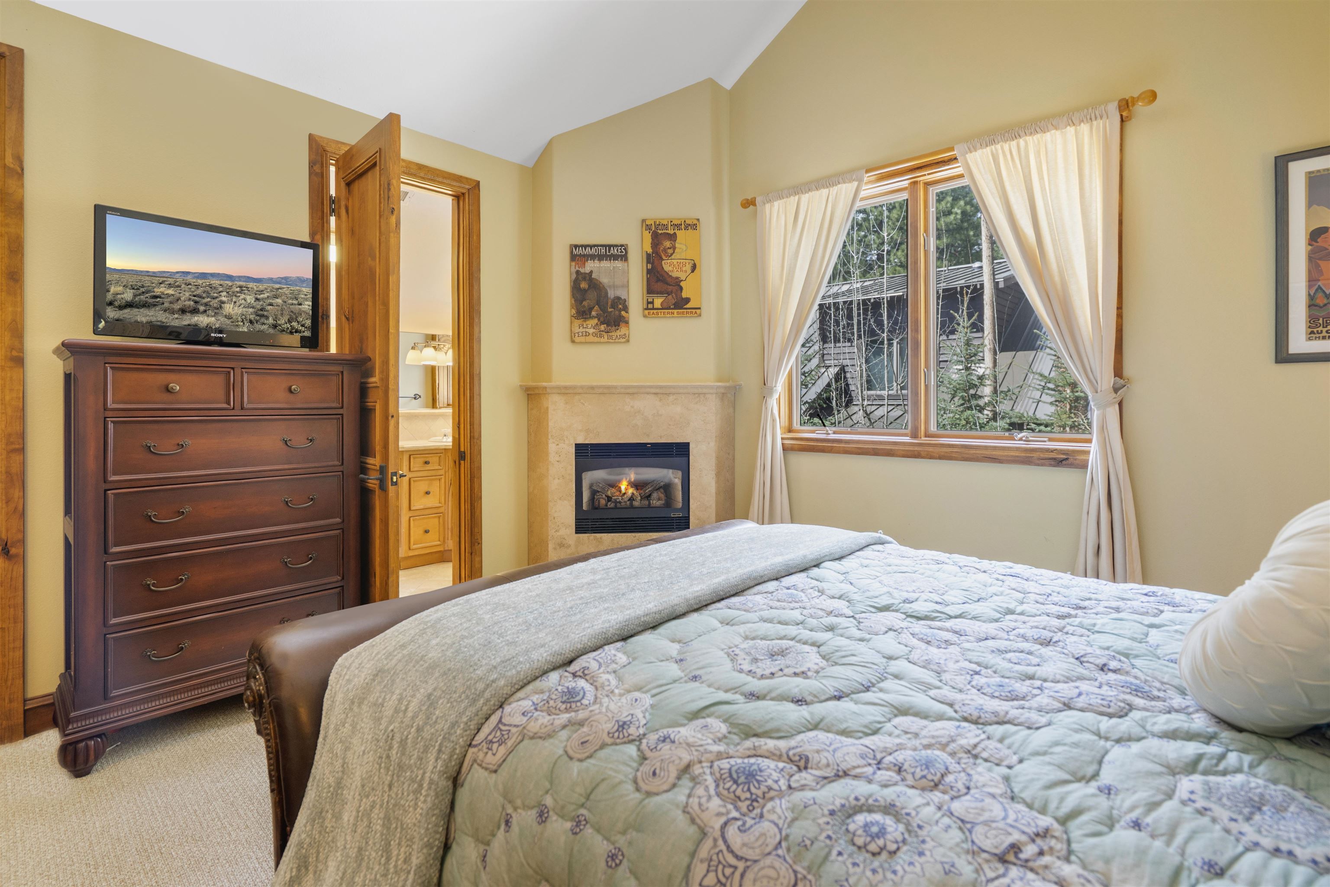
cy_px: 444
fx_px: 591
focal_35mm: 16
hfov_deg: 96.7
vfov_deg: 73.7
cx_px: 665
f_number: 7.1
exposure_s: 3.2
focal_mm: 16
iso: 250
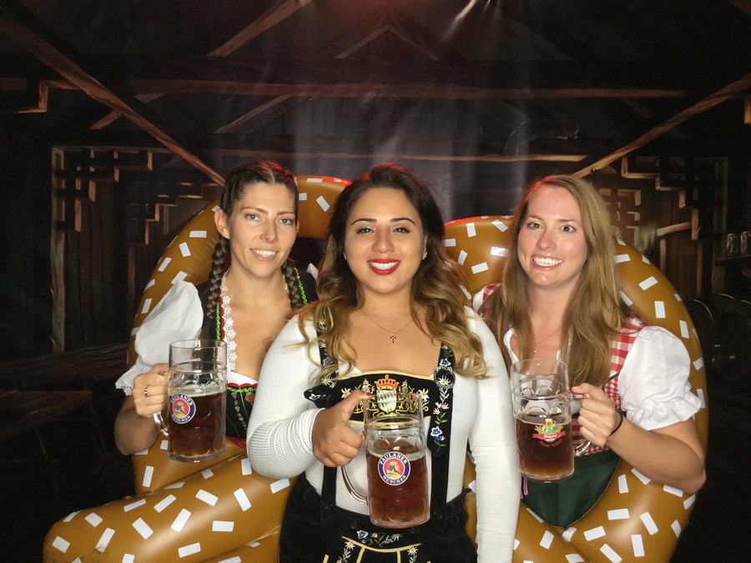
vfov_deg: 45.4
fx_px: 673
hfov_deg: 58.4
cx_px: 376
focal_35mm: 31
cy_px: 282
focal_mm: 3.3
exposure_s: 1/30
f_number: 2.4
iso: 64
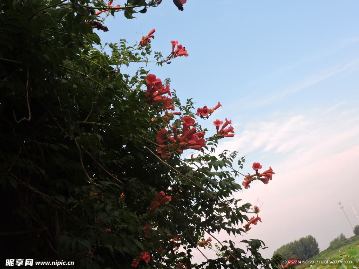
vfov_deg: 33.6
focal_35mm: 43
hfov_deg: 43.9
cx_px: 180
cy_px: 134
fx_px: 446
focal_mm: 7.7
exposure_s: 1/200
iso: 100
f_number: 3.4
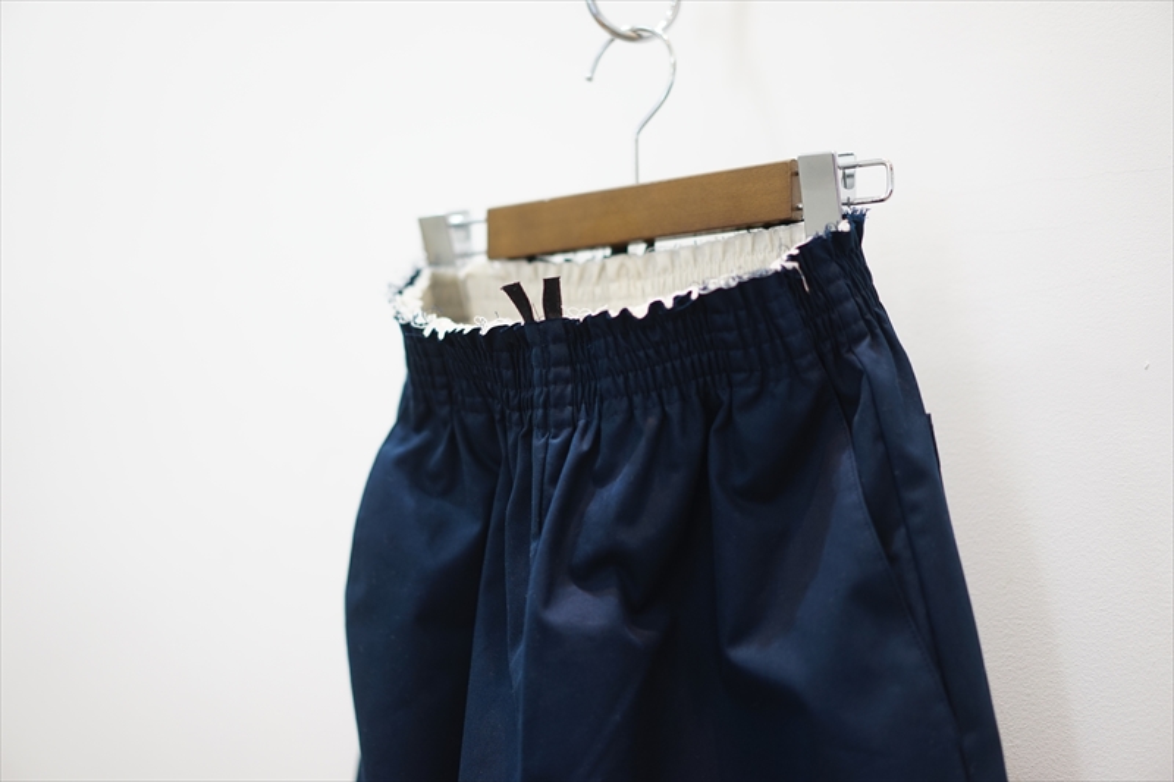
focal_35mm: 55
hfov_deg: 36.3
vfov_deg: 24.6
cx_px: 587
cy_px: 391
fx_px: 1793
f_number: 1.8
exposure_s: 1/60
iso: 320
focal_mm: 55
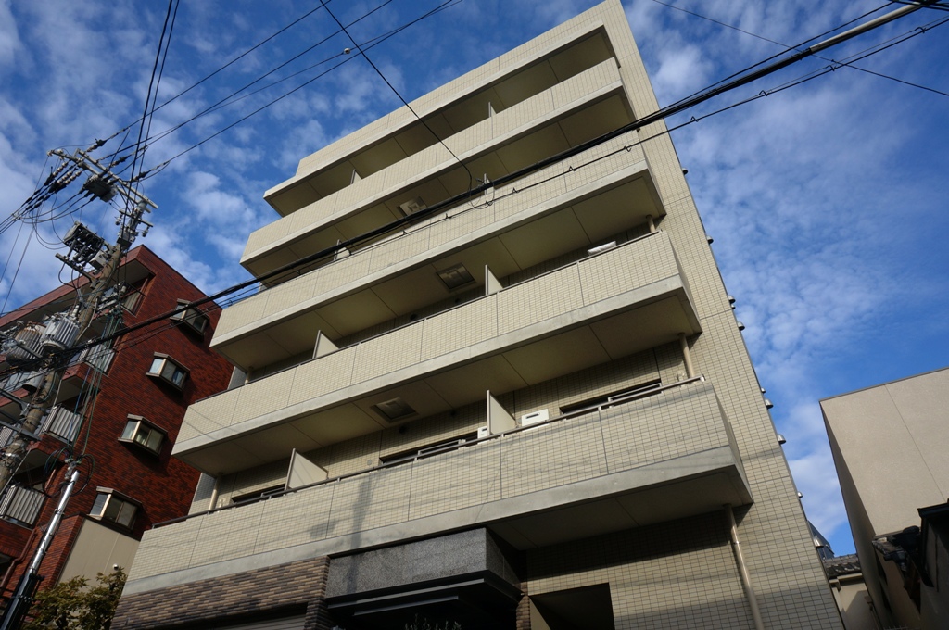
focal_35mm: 24
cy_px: 315
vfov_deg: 53.0
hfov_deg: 73.8
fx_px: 632
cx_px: 474
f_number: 9
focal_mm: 16
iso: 100
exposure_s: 1/250
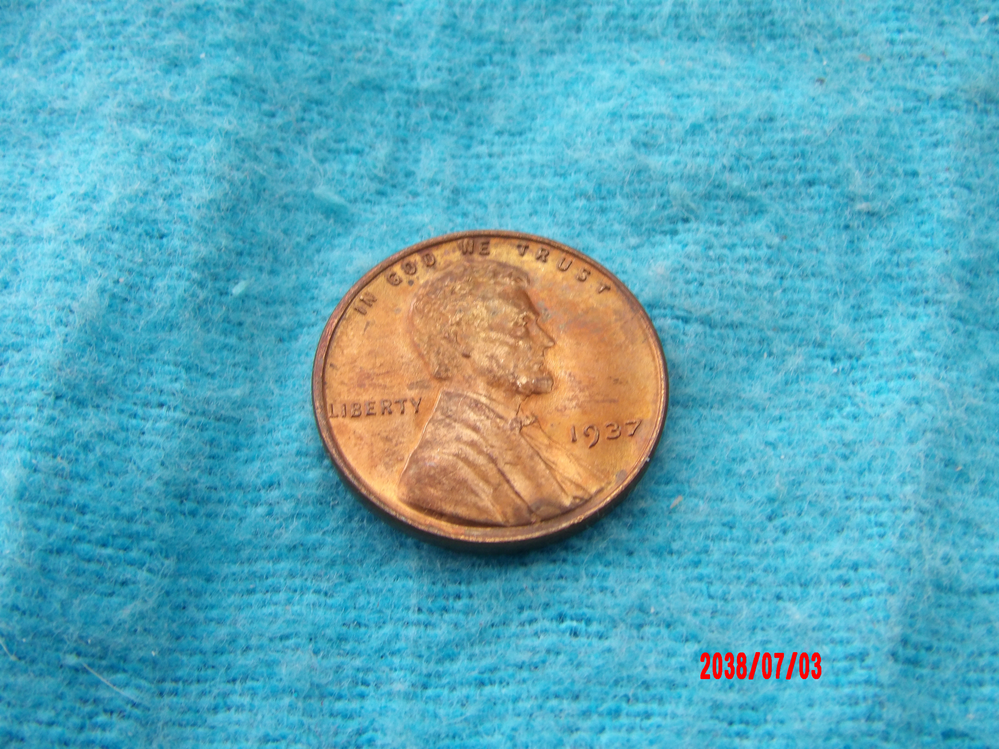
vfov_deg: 28.6
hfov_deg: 37.5
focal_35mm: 51
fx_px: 1472
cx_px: 500
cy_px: 374
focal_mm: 9.2
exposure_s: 1/25
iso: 200
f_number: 5.3
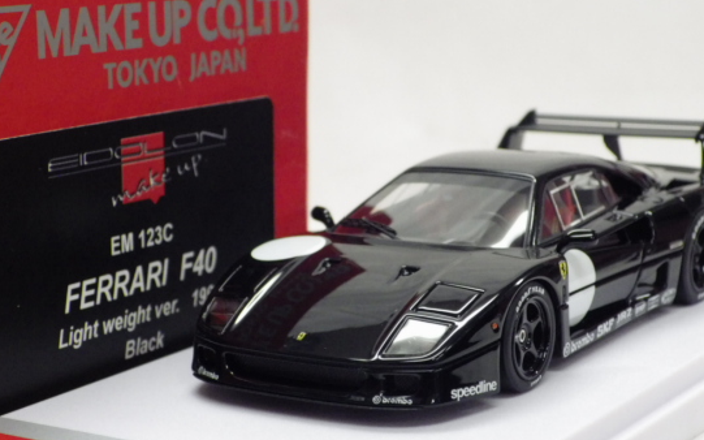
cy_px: 241
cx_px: 345
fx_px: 1707
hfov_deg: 23.3
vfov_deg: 14.7
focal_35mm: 89
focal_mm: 12.8
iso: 800
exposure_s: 1/50
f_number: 4.2
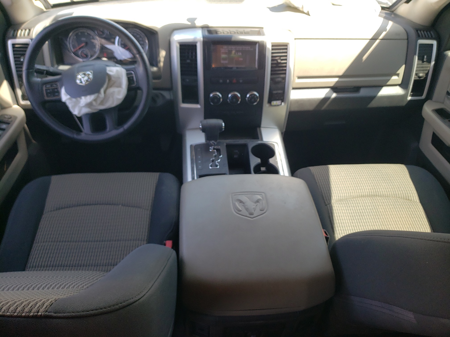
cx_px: 225
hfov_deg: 67.3
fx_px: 338
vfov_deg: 53.1
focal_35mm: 26
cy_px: 168
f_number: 1.5
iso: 50
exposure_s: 1/263
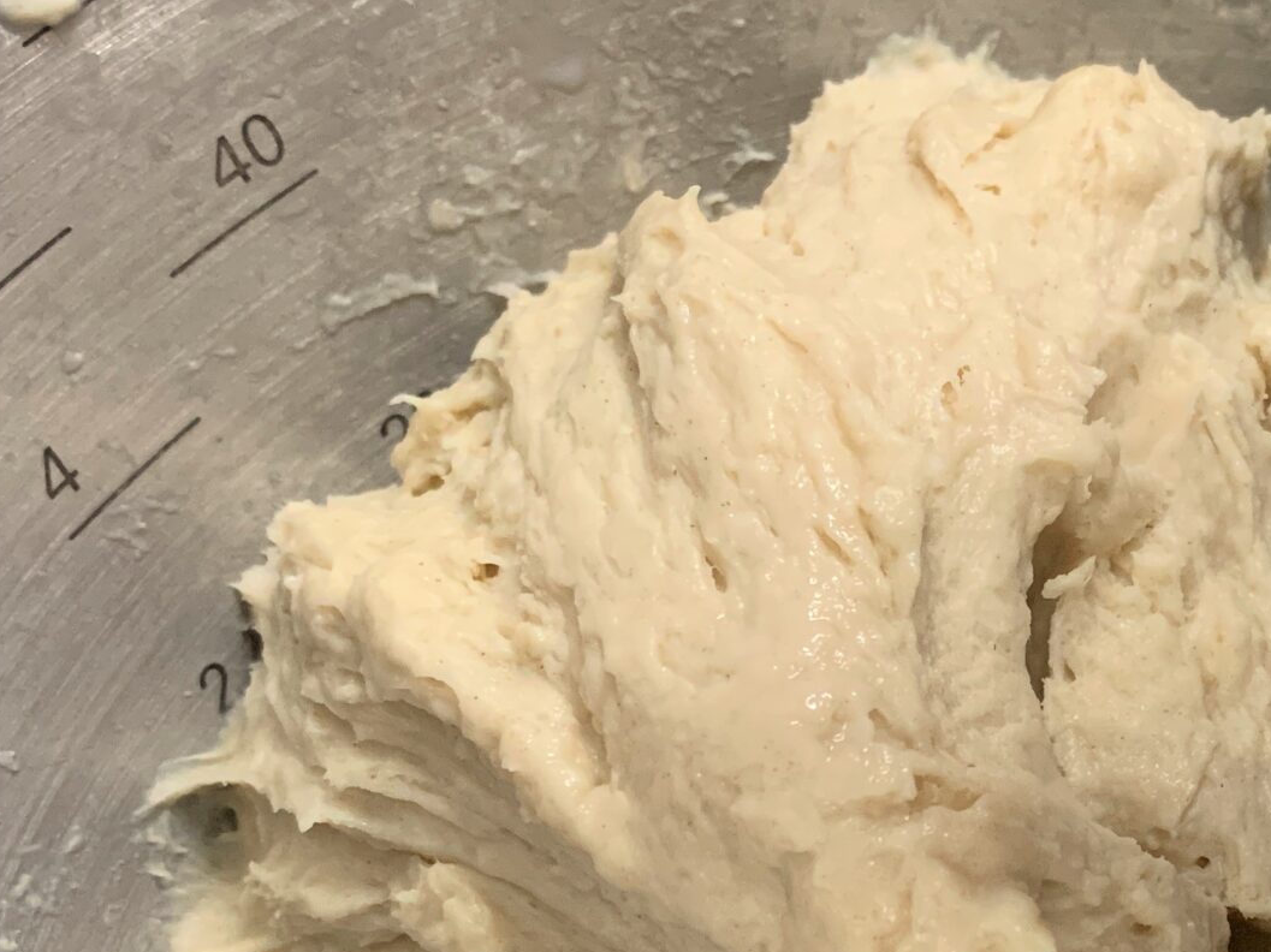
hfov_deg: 29.8
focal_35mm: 63
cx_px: 1063
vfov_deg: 23.1
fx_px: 2312
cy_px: 710
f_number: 1.8
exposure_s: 1/50
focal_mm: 4.25
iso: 250
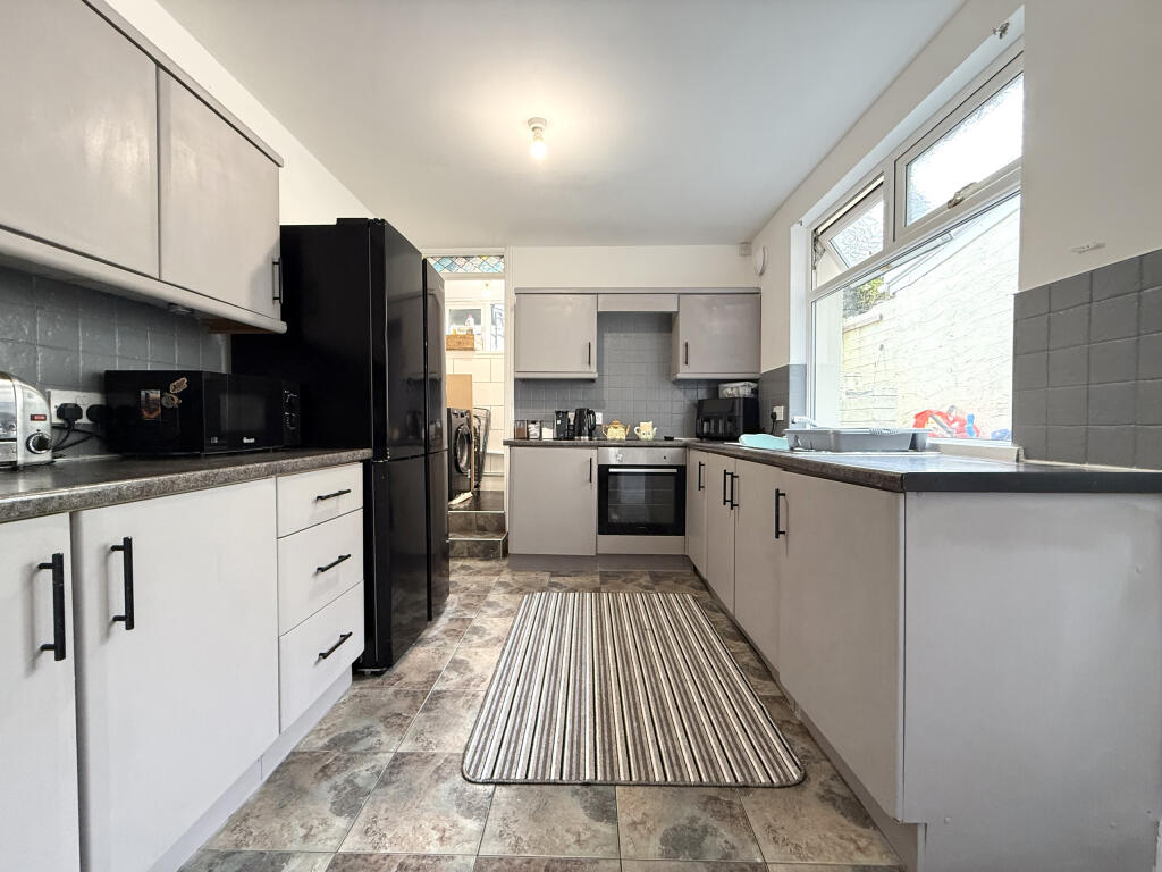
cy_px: 436
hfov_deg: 102.1
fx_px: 470
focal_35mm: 14
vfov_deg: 85.7
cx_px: 581
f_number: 2.2
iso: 250
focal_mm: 2.22
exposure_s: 1/50
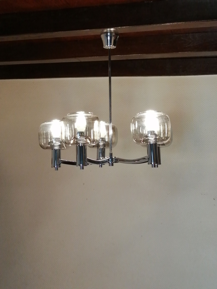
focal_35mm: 53
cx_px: 108
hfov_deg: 27.5
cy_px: 144
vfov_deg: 36.2
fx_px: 443
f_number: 1.8
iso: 80
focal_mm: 3.46
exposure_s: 1/50
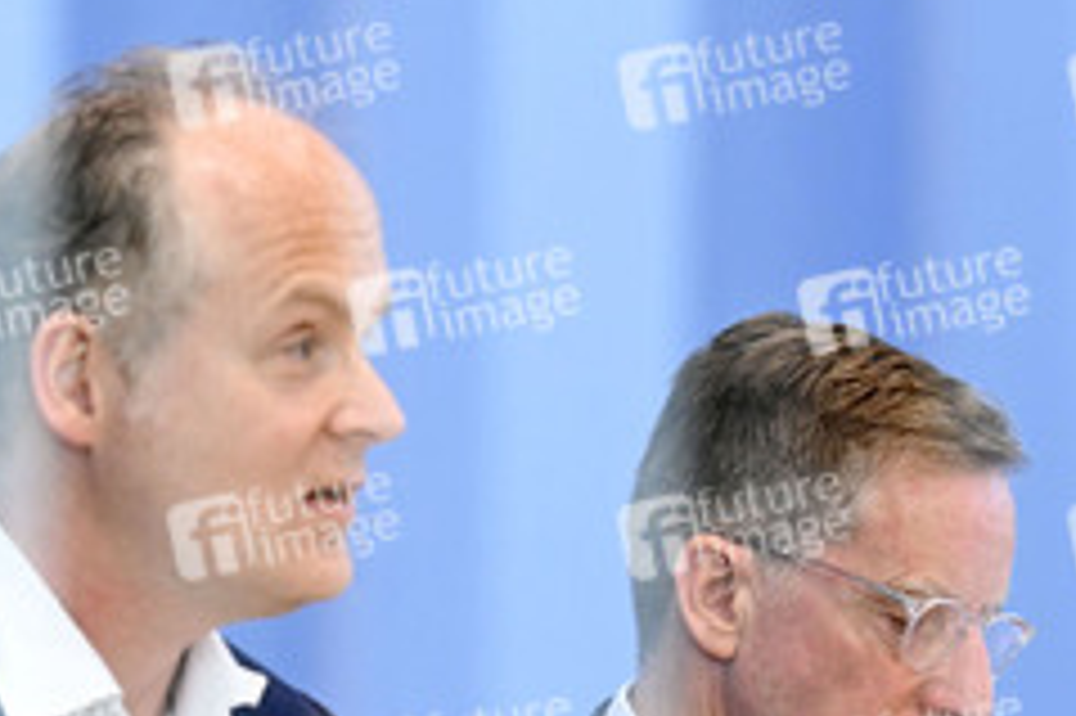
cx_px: 344
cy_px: 639
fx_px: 11290
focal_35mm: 378
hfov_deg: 5.5
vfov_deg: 3.6
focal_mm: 200
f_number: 5.6
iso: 3200
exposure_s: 1/500
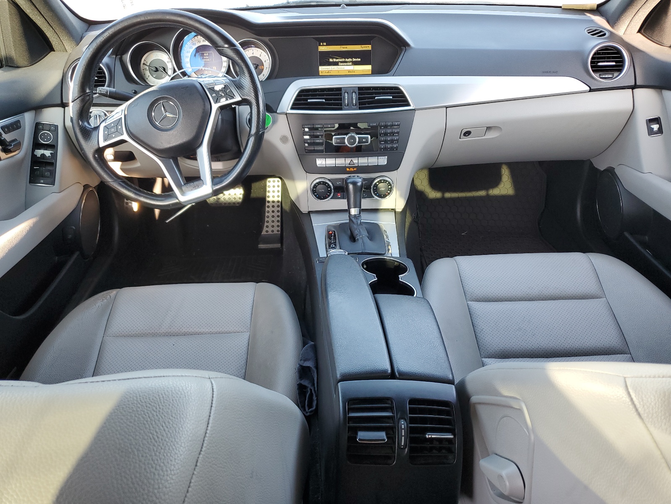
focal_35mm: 26
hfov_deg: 67.3
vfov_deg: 53.1
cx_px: 336
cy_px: 252
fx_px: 504
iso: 63
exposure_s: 1/120
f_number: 1.5
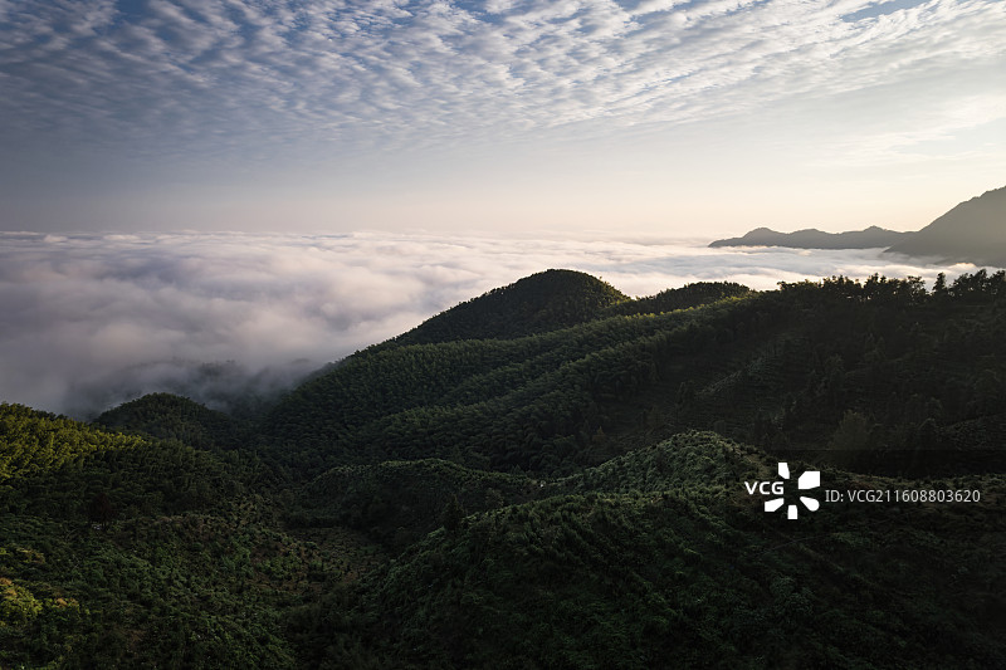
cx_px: 503
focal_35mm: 22
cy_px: 335
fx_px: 615
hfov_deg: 78.6
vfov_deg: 57.2
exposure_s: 1/2000
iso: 100
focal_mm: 8.38
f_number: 2.8
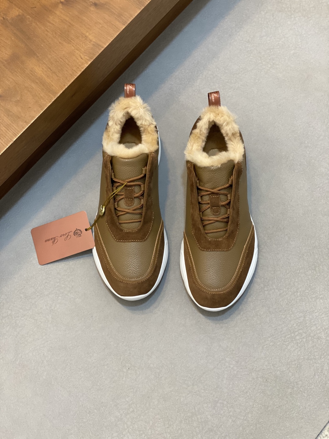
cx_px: 164
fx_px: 659
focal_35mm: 52
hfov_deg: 28.0
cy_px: 220
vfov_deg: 36.8
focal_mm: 6
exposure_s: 1/100
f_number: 2
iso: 200
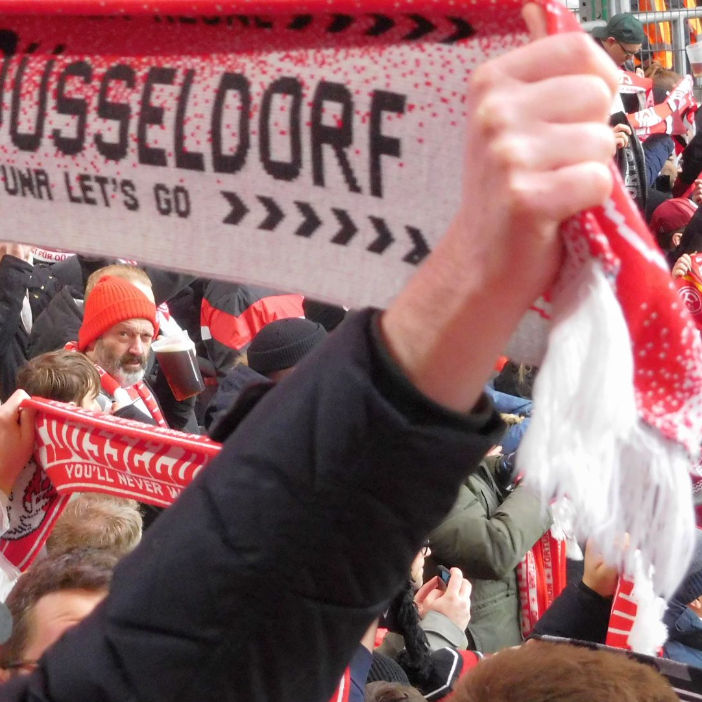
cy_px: 243
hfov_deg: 9.5
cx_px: 159
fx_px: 4199
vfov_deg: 9.6
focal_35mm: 183
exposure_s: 1/50
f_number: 4.9
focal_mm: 20
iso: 800
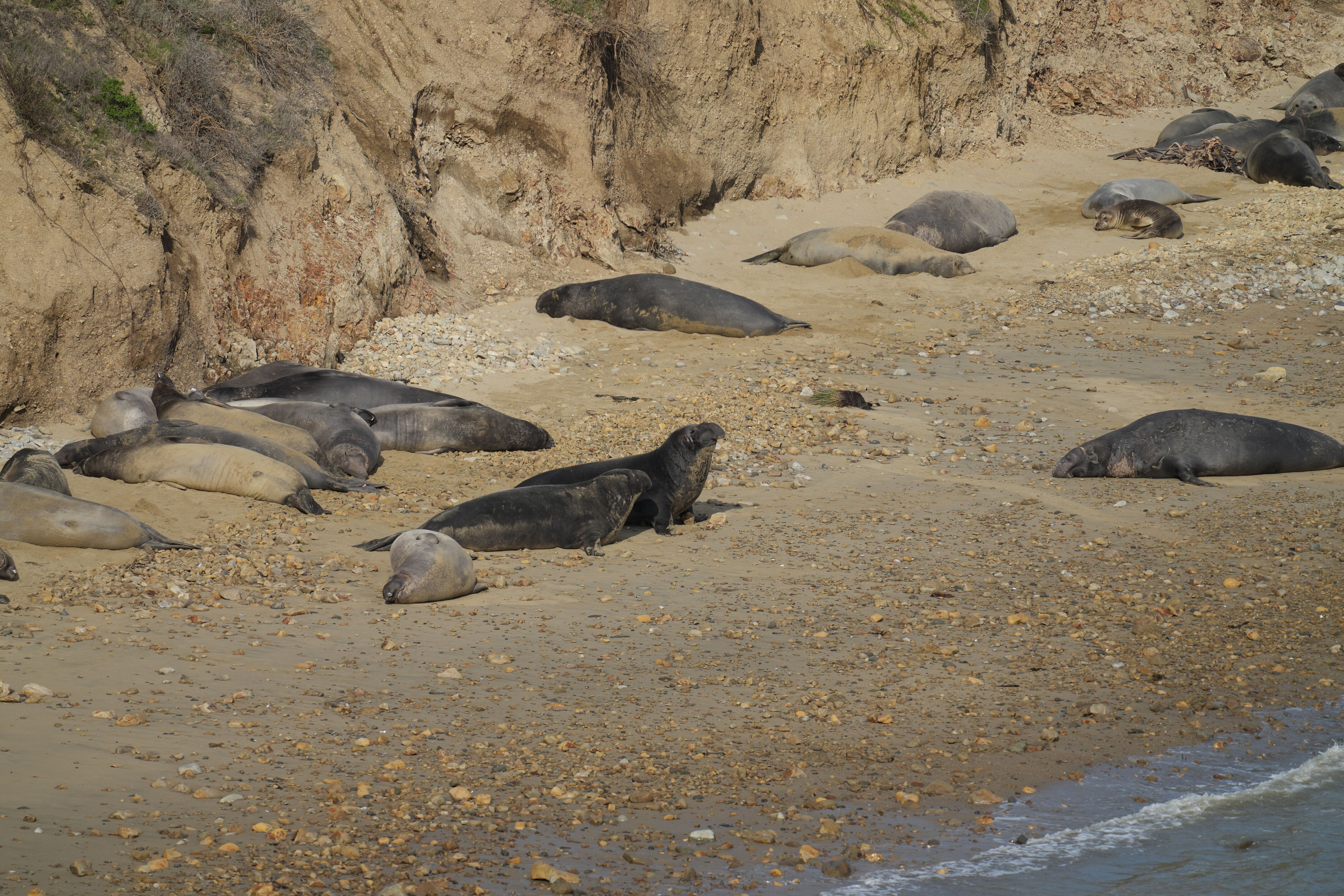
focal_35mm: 600
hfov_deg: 3.4
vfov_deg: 2.3
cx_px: 672
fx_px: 22398
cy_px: 448
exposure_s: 1/1000
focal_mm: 600
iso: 200
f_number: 5.6
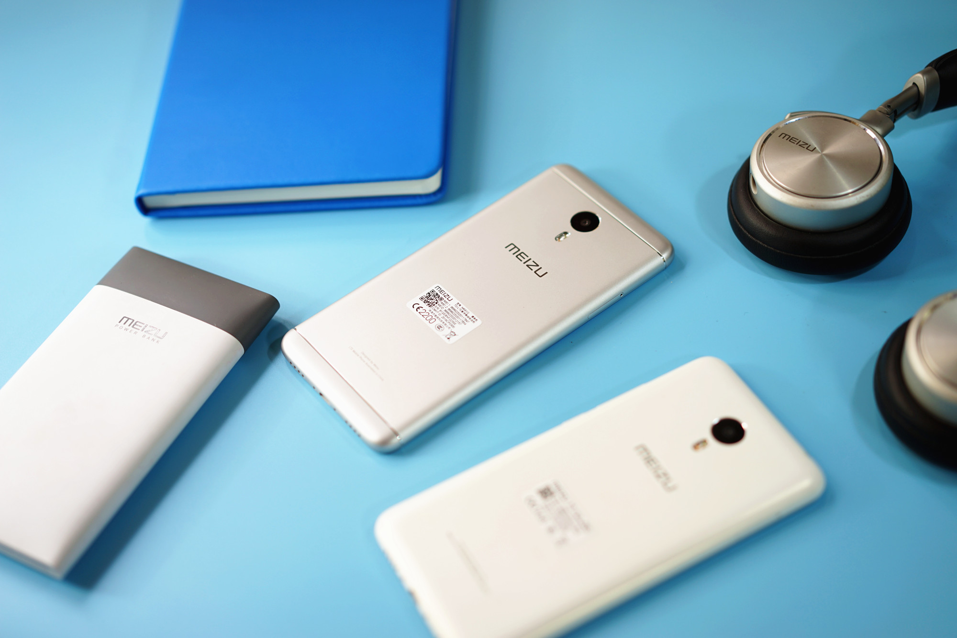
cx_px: 478
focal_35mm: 55
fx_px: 1462
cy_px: 319
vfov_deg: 24.6
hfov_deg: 36.2
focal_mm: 55
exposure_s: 1/60
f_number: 2.2
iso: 100
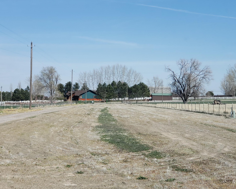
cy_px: 94
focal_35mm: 55
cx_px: 126
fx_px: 384
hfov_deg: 34.1
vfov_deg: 27.6
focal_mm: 6
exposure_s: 1/569
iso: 32
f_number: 2.4
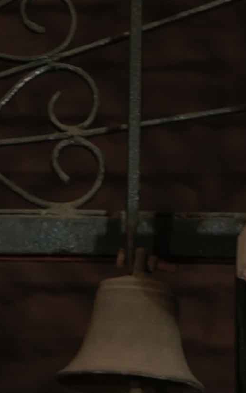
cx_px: -427
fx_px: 6609
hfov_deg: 2.1
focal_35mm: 616
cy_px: 1355
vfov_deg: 3.3
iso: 640
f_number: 4.5
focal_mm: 85
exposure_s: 1/640
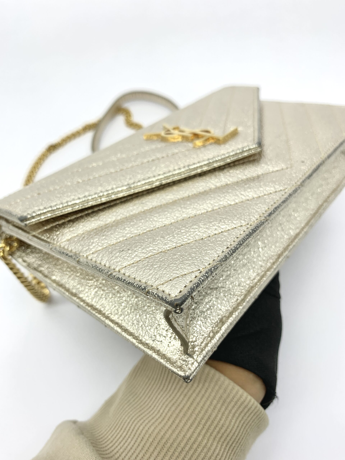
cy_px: 230
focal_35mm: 26
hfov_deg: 53.1
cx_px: 172
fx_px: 346
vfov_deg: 67.3
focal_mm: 4.25
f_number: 1.8
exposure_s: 1/129
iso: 25
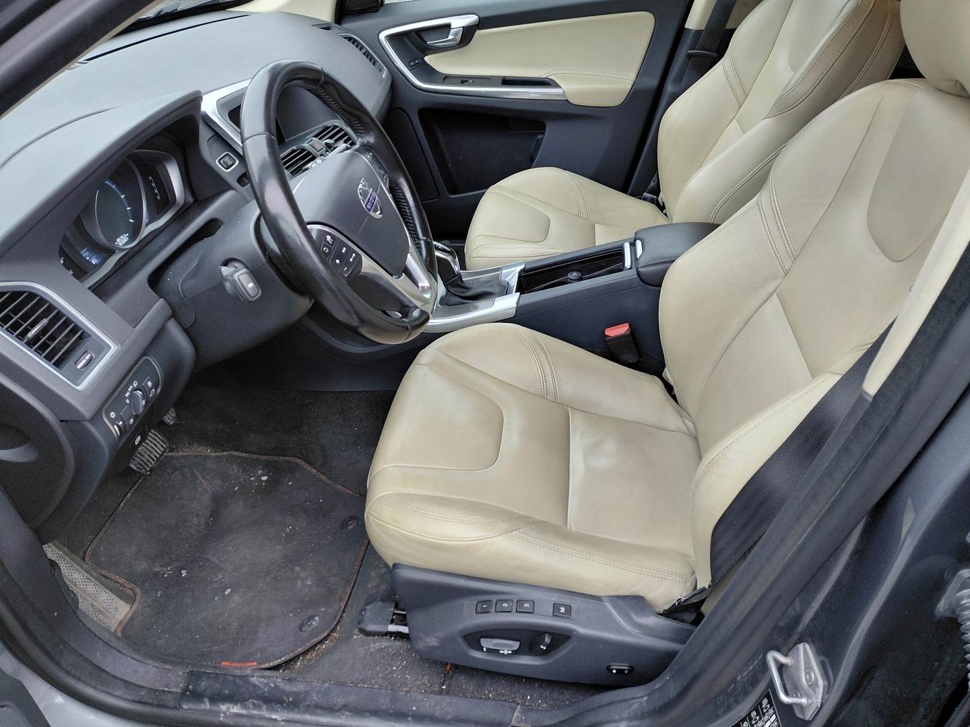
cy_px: 364
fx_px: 701
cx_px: 485
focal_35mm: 25
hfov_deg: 69.4
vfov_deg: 54.9
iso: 160
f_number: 1.8
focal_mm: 4.69
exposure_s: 1/100
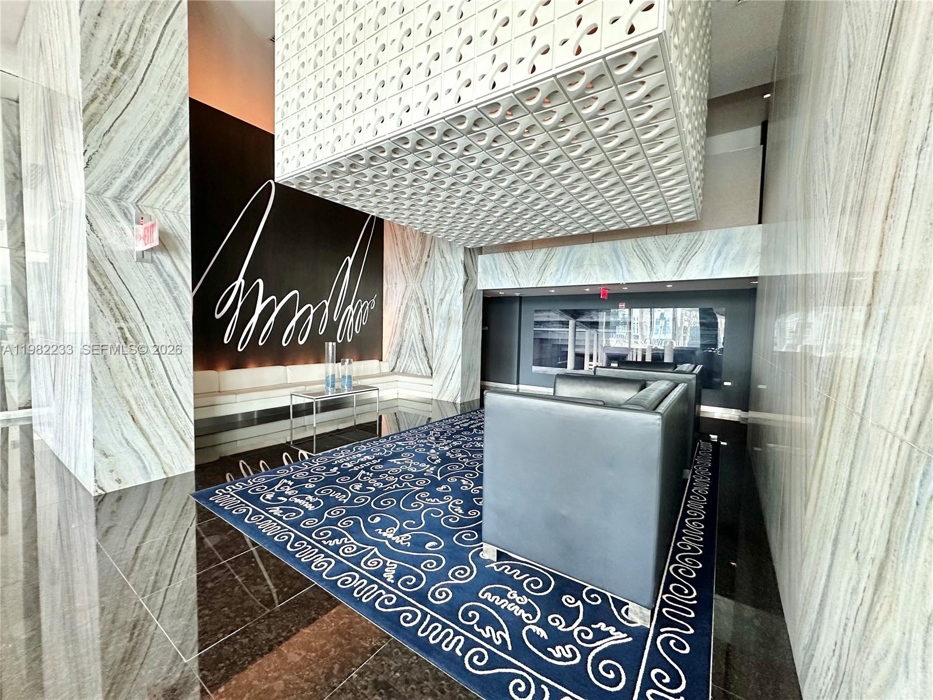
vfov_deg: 85.7
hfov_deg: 102.1
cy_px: 350
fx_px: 377
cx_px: 466
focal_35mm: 14
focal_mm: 2.22
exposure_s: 1/60
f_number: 2.2
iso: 320
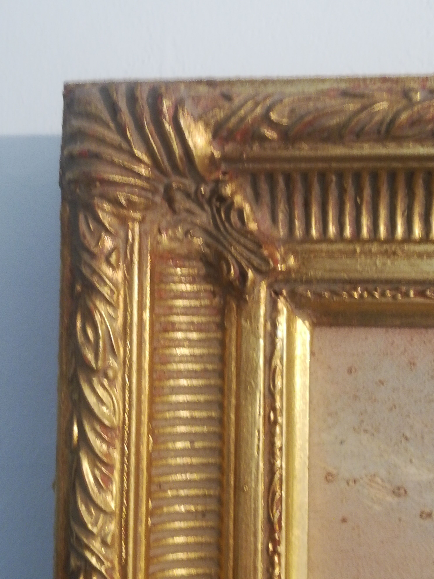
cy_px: 290
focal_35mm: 59
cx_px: 217
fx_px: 986
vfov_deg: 32.7
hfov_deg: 24.8
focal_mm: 3.83
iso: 640
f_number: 2.2
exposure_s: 1/14.3
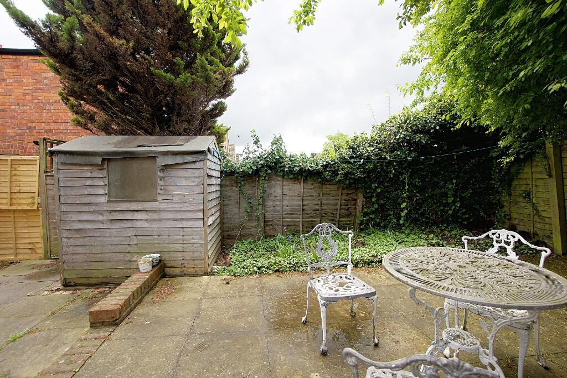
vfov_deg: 77.3
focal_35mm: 15
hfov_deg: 100.4
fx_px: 236
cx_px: 284
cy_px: 189
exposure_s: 1/80
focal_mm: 10
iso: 100
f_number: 5.6
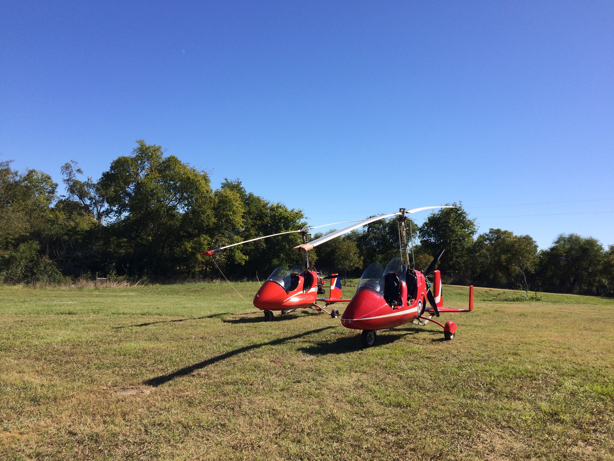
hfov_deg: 61.7
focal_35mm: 29
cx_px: 307
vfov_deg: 48.2
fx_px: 514
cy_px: 230
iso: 32
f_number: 2.2
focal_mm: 4.15
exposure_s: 1/1953
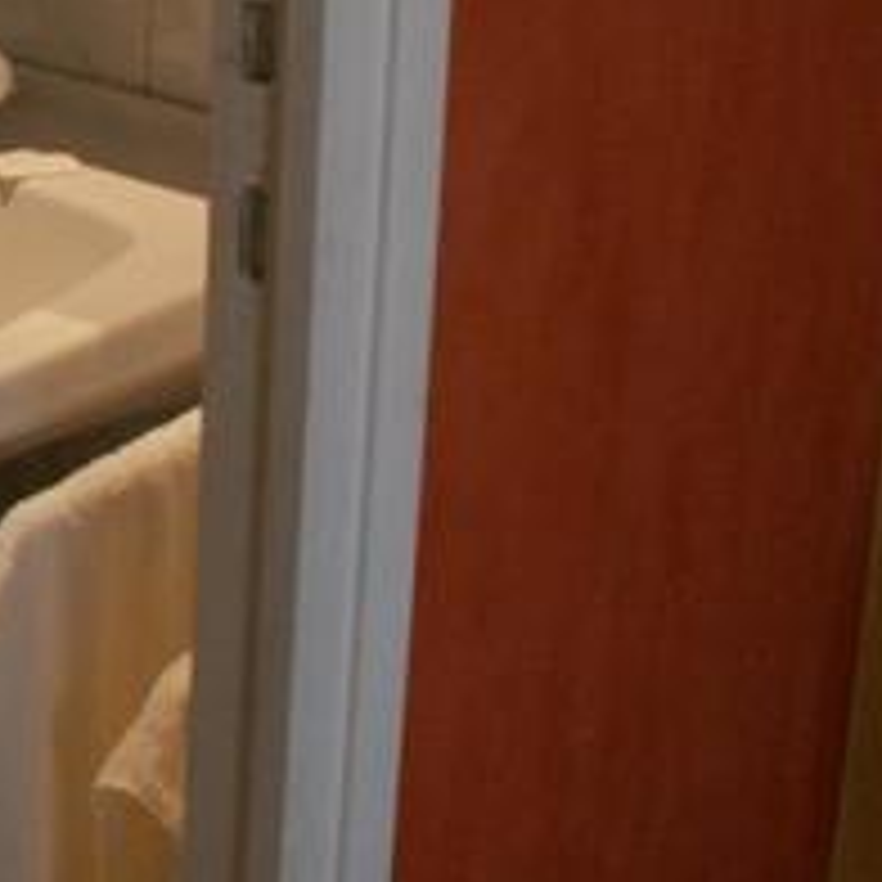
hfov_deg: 16.2
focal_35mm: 101
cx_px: -306
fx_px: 2912
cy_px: 27
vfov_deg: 16.9
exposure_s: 1/40
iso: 125
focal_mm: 5.86
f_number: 2.8
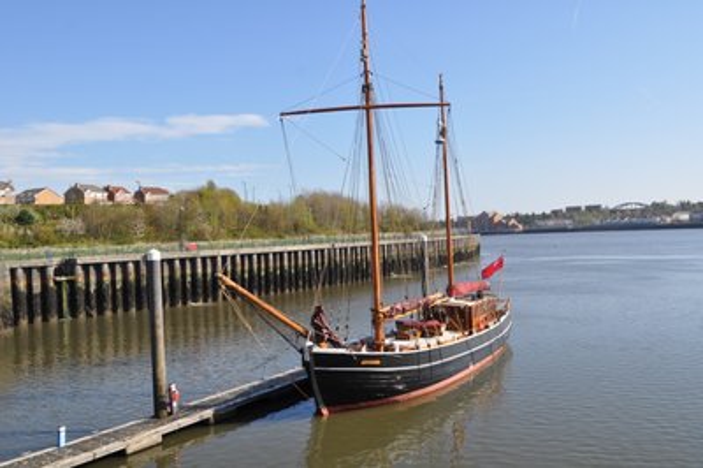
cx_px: 352
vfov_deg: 43.5
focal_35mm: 30
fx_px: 585
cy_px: 234
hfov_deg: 62.0
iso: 200
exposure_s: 1/320
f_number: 9
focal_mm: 20
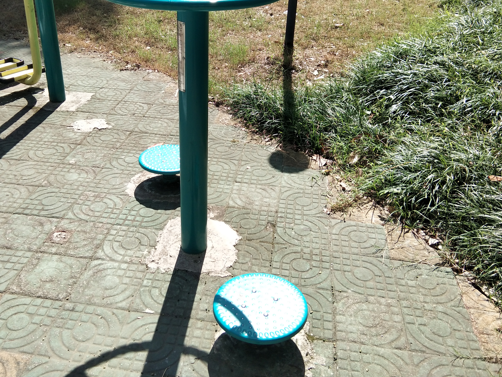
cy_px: 134
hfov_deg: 46.7
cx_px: 223
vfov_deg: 35.7
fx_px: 580
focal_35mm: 40
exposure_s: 1/606
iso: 50
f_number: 2.2
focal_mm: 3.69
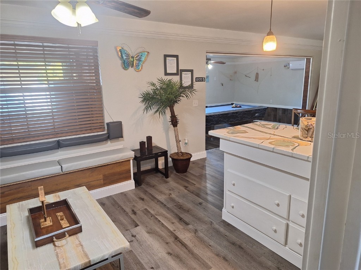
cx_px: 180
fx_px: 240
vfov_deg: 58.9
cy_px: 135
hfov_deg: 73.9
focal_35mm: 23
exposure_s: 1/40
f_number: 1.8
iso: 125
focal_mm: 5.54
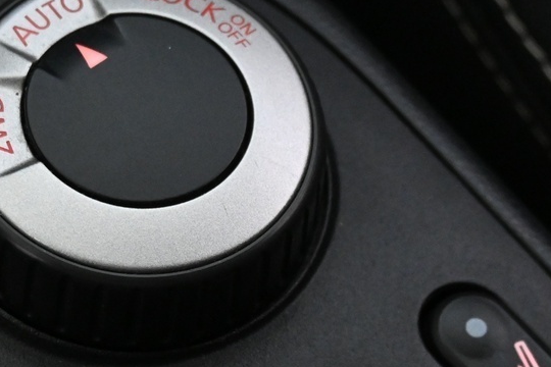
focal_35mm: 110
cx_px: 237
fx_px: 1687
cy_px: 351
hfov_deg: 18.5
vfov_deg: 12.3
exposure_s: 1/40
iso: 3200
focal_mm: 24.5
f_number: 4.2
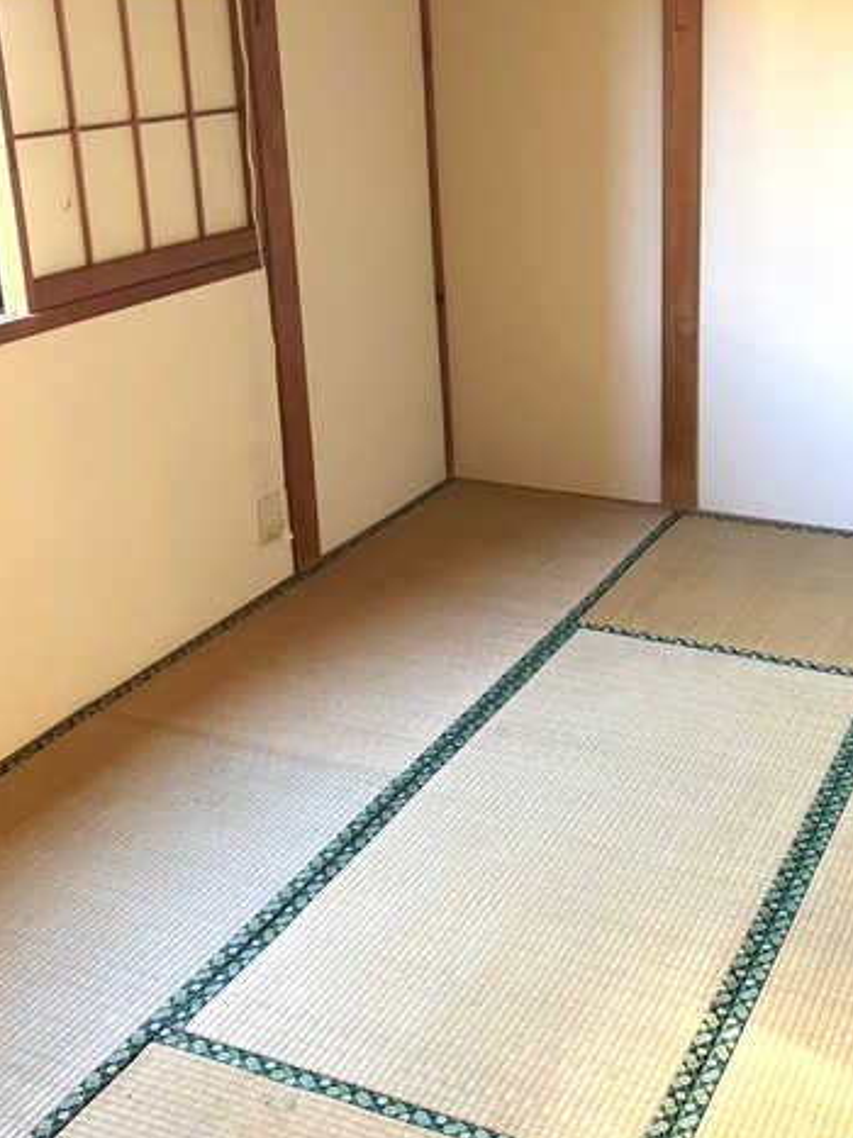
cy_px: 436
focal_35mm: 42
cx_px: 596
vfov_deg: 44.5
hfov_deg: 33.9
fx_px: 1381
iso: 250
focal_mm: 3.99
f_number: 1.8
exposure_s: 1/60
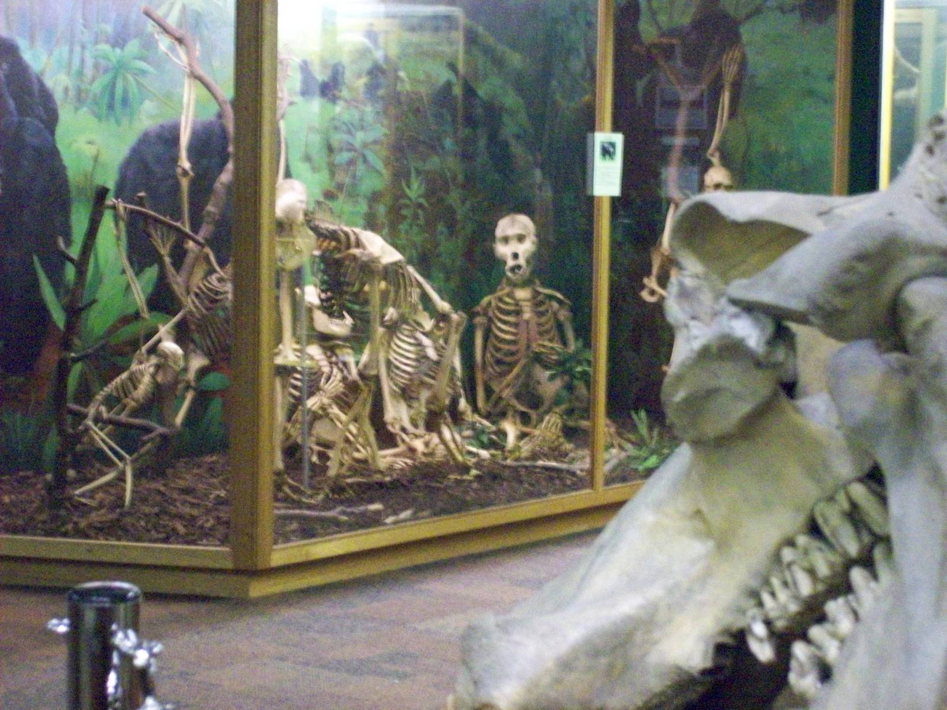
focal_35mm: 87
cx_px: 474
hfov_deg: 22.5
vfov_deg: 17.0
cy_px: 355
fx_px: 2380
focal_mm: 14.3
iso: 800
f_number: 4.3
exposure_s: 1/8
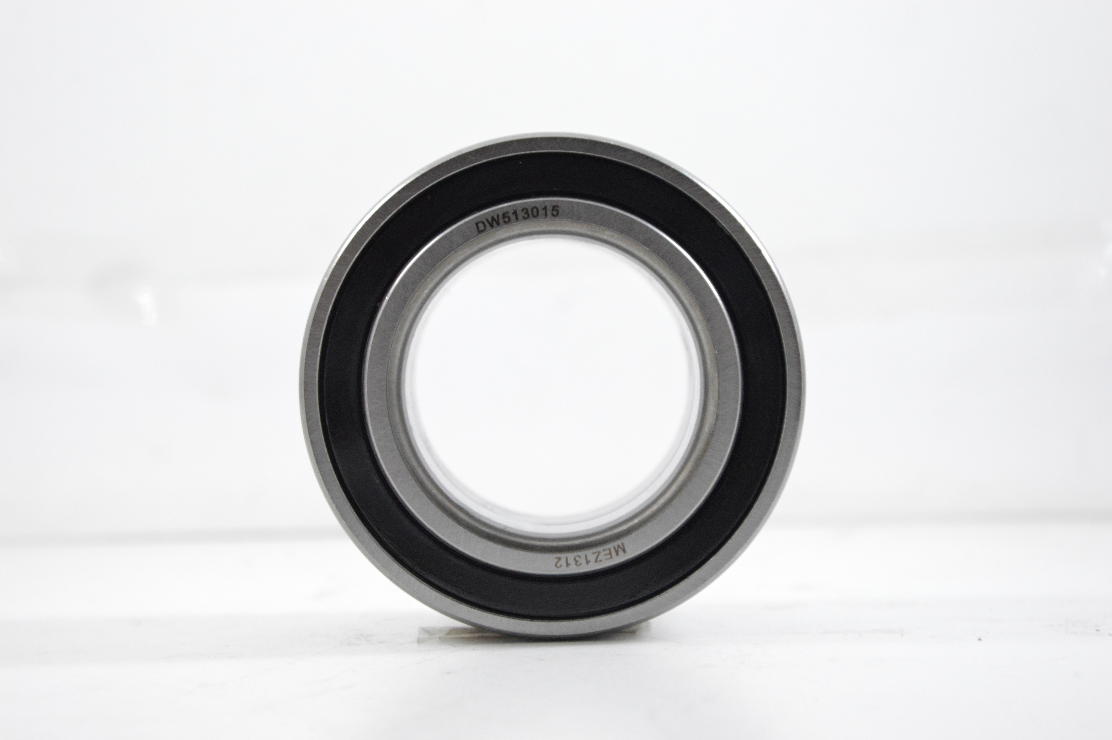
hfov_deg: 21.9
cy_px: 370
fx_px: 2870
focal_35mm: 93
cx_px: 556
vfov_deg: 14.7
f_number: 7.1
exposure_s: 1/100
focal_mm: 62
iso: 3200
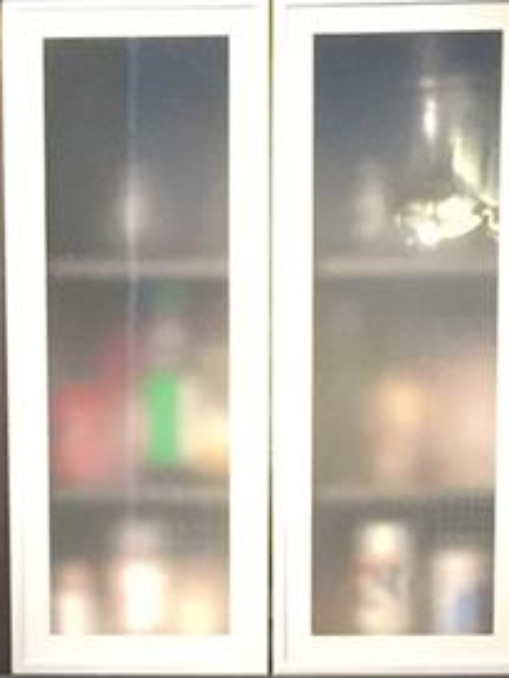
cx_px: 208
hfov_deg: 11.7
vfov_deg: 14.7
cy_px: 930
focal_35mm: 127
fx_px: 2486
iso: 80
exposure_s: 1/4
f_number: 2.2
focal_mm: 4.15
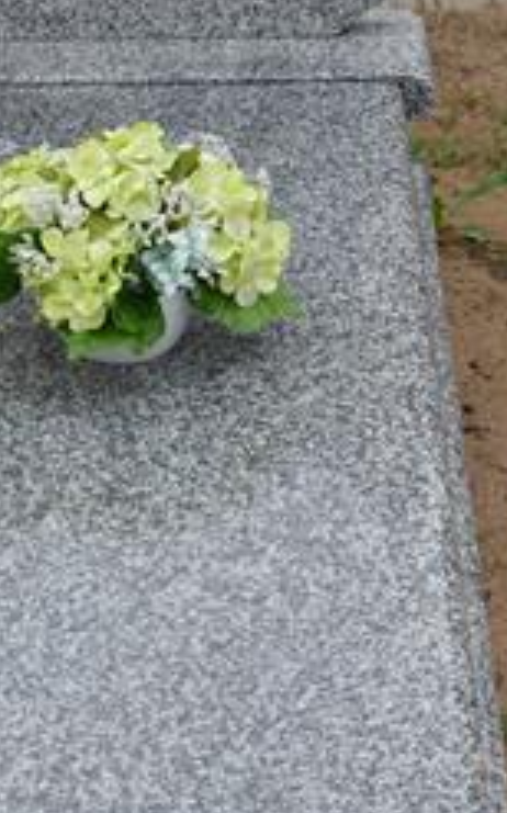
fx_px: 2458
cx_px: 59
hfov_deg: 11.7
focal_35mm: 111
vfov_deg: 18.8
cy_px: 490
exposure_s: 1/200
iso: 100
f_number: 7.1
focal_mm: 28
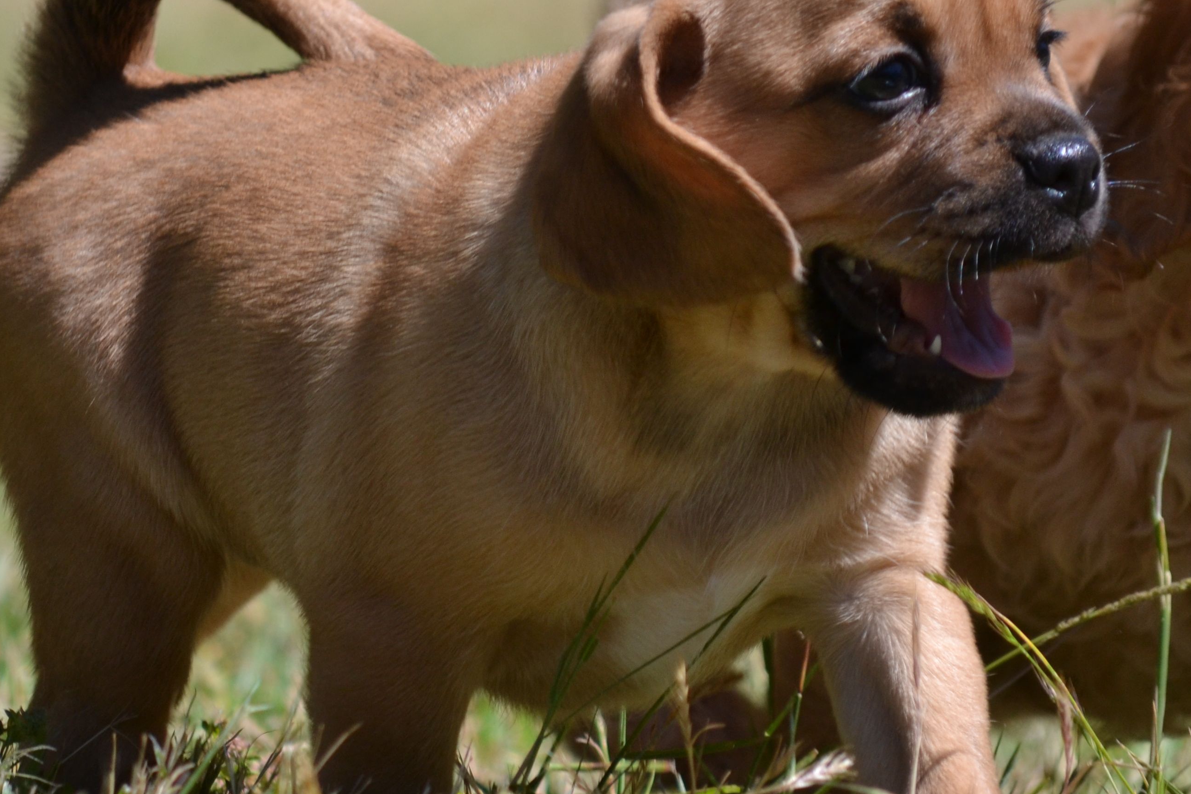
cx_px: 464
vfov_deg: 2.6
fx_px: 17730
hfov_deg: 3.8
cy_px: 273
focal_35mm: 536
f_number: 5.6
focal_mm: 200
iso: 400
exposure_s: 1/1250
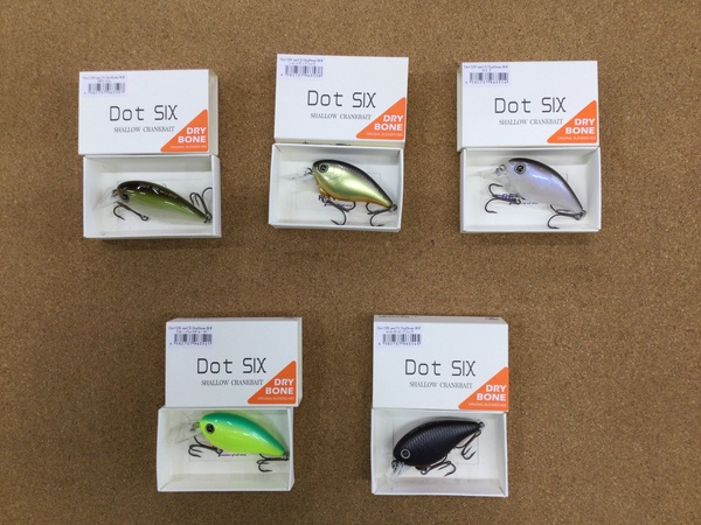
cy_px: 262
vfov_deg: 45.4
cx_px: 350
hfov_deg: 58.4
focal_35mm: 31
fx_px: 628
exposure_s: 1/60
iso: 32
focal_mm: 3.3
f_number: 2.4
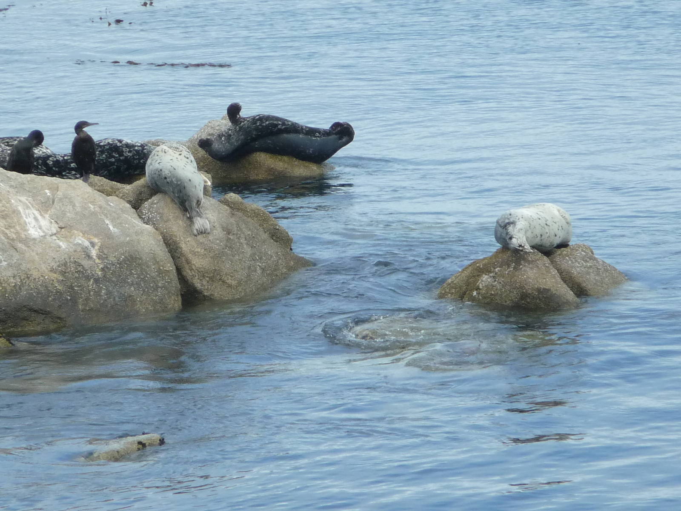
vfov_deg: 3.2
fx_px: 9286
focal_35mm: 472
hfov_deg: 4.2
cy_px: 256
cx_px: 340
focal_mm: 47
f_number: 4.9
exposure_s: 1/500
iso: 200
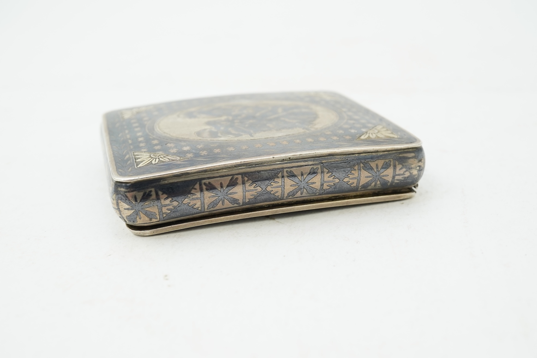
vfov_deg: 29.9
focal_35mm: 45
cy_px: 179
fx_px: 671
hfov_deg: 43.6
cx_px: 268
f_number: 13
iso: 640
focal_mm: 30
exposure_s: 1/50
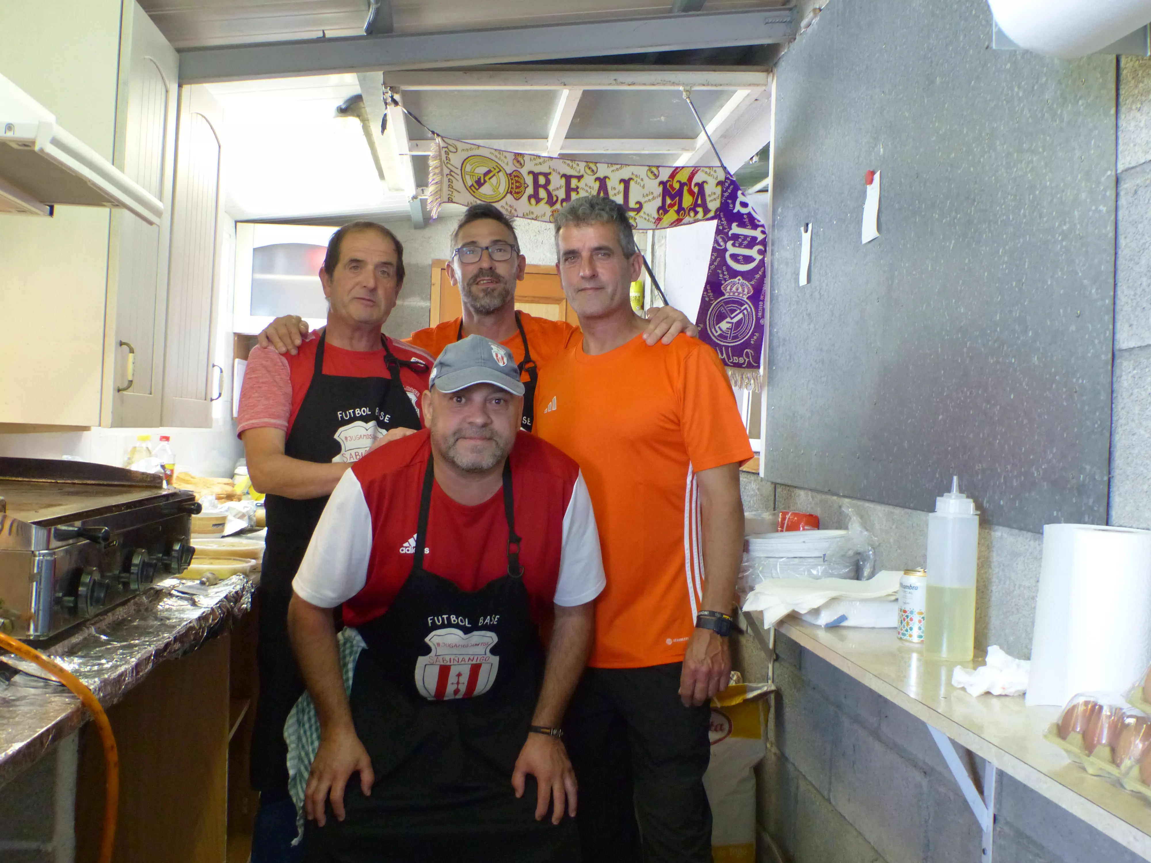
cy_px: 432
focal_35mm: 36
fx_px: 1197
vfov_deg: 39.7
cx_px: 576
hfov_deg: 51.4
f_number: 2.8
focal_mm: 6.4
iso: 400
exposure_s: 1/50
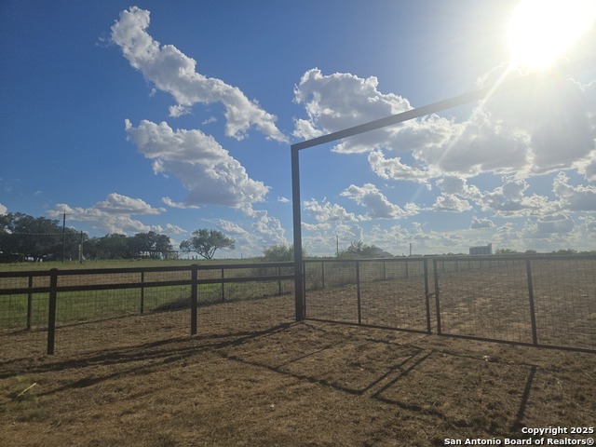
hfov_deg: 73.9
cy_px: 224
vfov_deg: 58.9
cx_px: 298
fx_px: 396
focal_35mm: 23
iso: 25
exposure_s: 1/17091
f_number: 1.8
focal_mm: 5.4
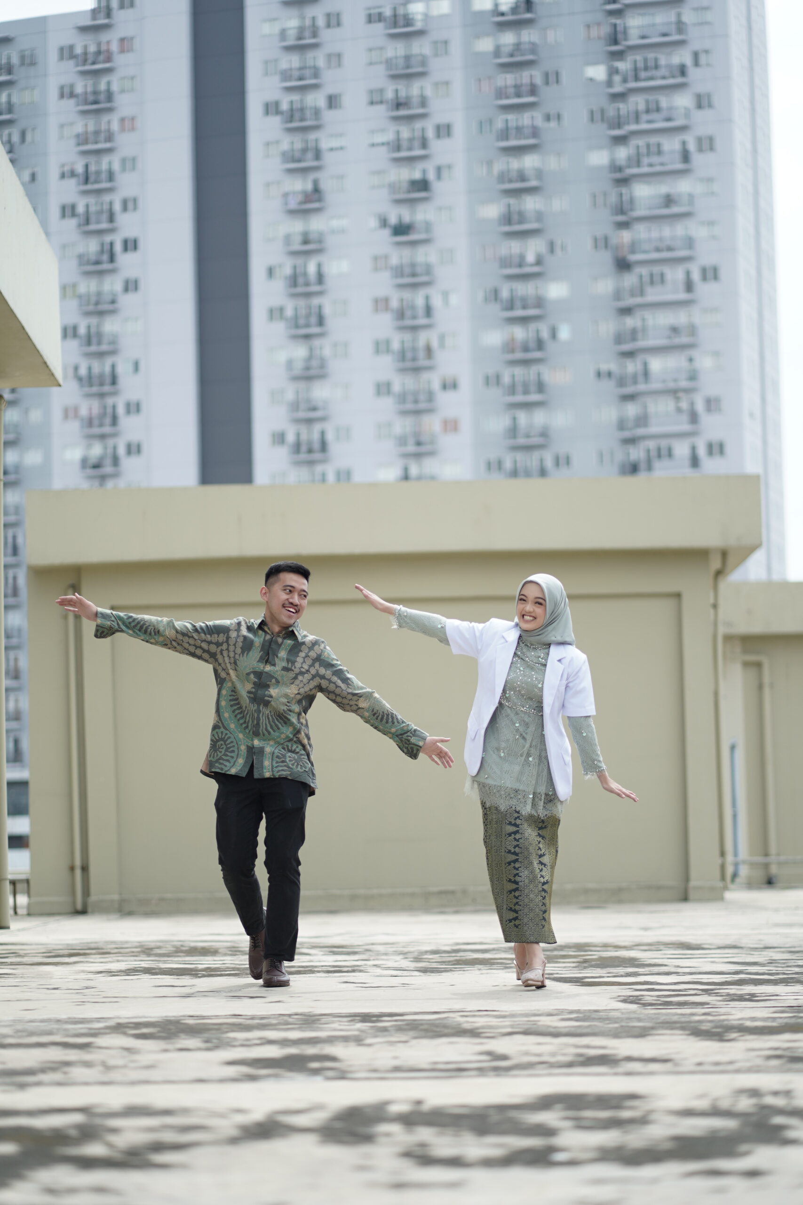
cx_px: 402
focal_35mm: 85
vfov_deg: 23.9
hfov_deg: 16.1
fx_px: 2843
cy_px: 602
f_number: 1.8
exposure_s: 1/2500
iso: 125
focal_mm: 85
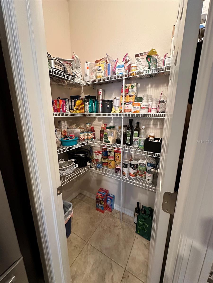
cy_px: 142
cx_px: 106
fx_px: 115
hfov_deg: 85.7
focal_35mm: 14
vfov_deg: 102.1
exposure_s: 1/60
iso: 800
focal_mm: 2.22
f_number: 2.2
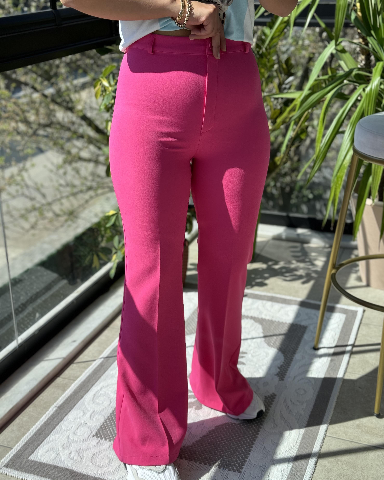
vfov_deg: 36.6
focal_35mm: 51
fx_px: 725
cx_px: 192
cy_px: 255
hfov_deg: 29.7
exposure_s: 1/639
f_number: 1.78
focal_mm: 6.86
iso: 64
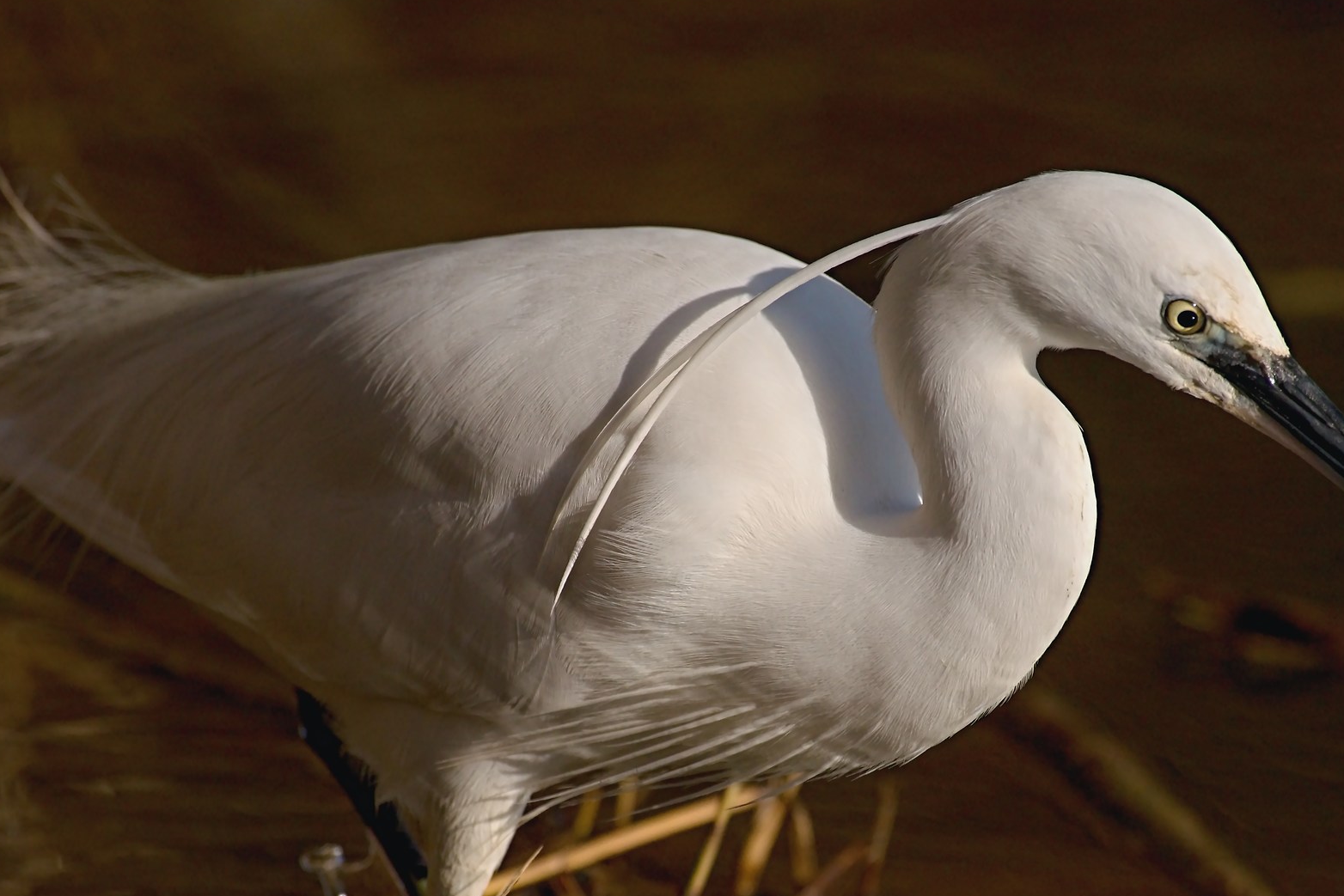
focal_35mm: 921
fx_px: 34385
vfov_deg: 1.5
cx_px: 775
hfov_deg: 2.2
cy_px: 621
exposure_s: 1/8000
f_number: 8
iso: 900
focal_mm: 600
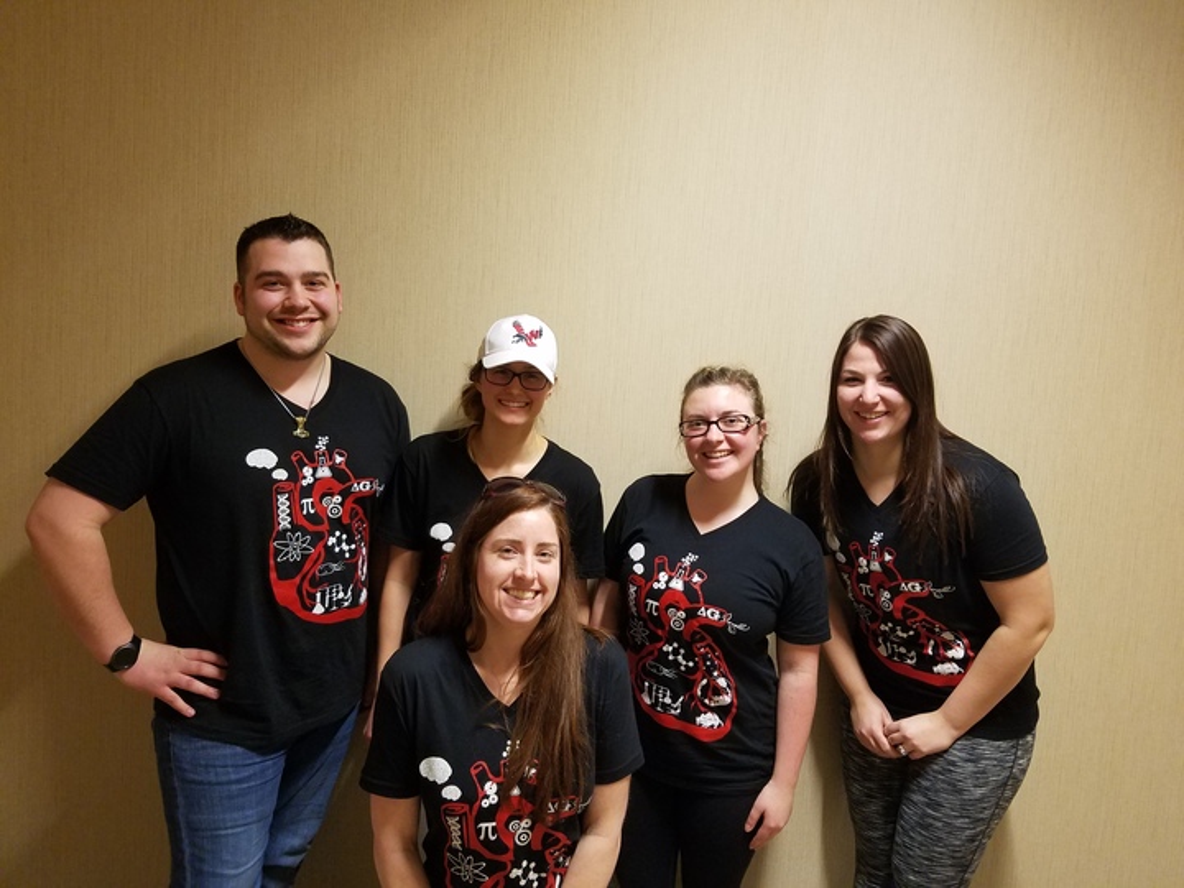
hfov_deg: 67.3
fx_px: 889
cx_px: 592
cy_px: 444
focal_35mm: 26
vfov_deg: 53.1
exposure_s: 1/24
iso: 200
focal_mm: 4.2
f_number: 1.7
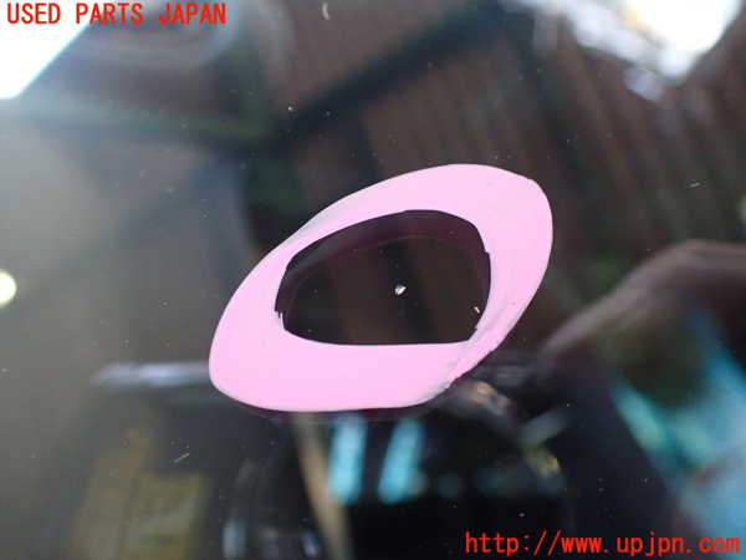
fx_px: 647
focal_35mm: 30
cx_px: 373
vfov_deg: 46.8
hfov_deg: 60.0
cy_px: 280
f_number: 2.3
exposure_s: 1/100
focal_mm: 5.4
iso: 800
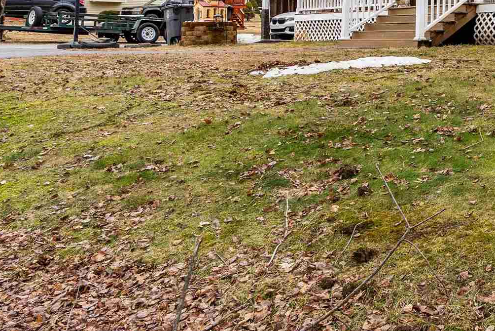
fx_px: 715
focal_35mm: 52
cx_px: 595
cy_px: -18
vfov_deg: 24.5
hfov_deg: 31.8
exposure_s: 1/125
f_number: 8
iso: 400
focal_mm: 17
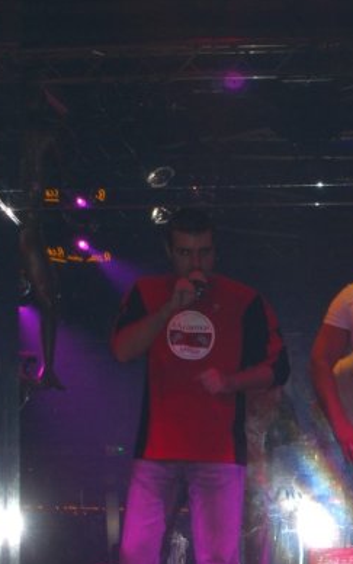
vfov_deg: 15.9
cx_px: 276
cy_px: 294
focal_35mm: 131
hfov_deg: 10.0
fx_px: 2013
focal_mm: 16.6
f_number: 4.4
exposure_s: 1/60
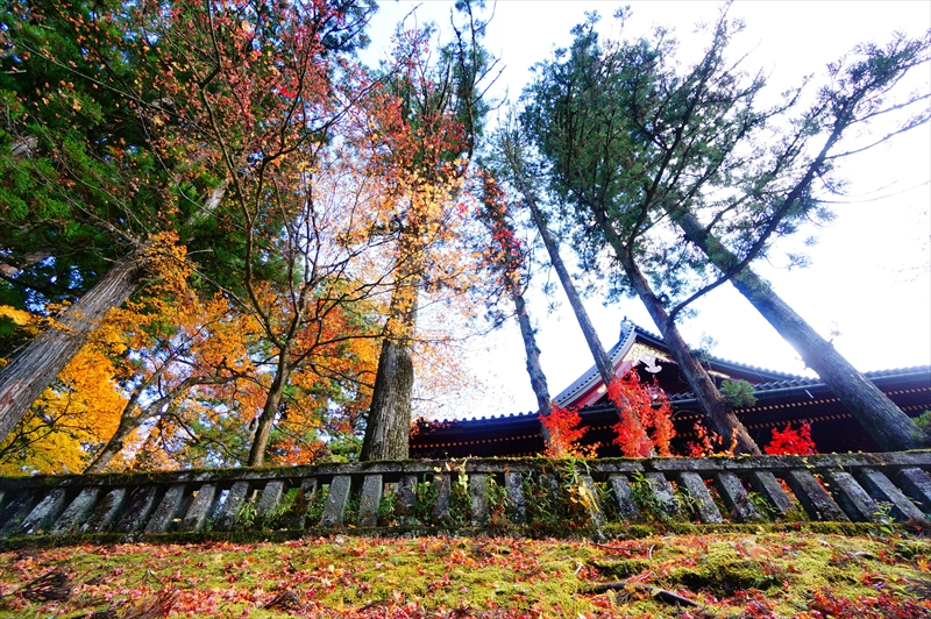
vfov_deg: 77.2
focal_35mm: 15
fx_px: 388
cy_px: 310
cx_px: 466
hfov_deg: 100.4
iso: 160
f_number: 4
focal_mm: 10
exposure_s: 1/60
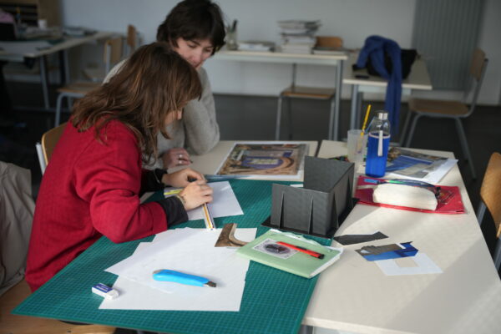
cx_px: 250
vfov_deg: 29.9
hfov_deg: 43.6
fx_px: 626
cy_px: 167
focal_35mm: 45
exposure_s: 1/50
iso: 100
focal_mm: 45
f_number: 2.8
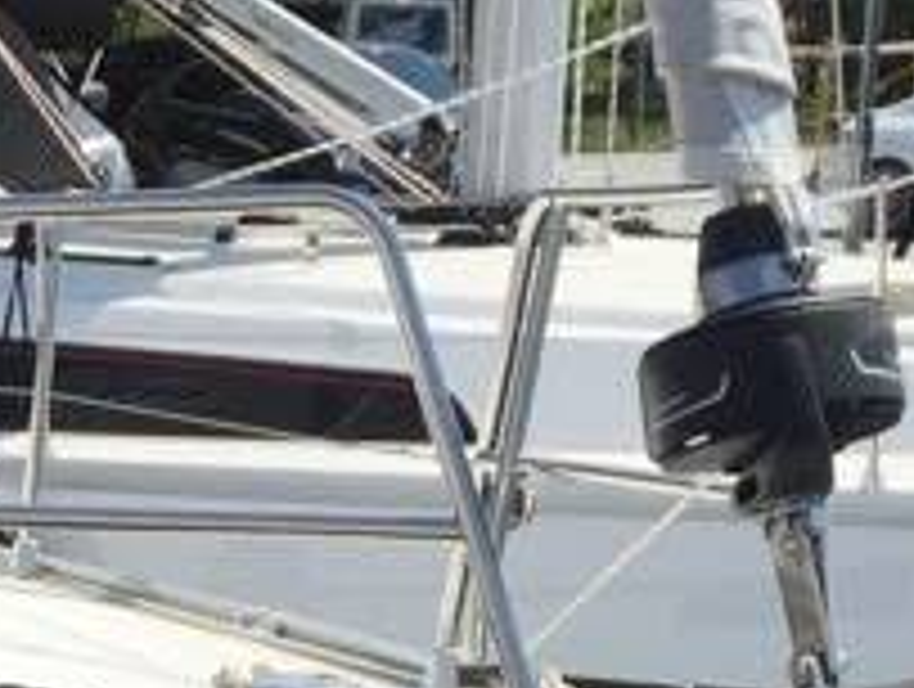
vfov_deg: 9.8
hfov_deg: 12.4
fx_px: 3862
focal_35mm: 146
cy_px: 1142
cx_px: -684
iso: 32
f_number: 2.2
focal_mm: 4.15
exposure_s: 1/3049
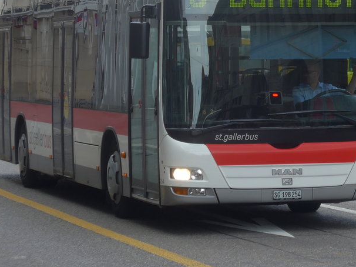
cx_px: 243
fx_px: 2097
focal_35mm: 204
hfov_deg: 9.7
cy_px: 44
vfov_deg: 7.3
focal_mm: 20.4
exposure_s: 1/125
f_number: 4.8
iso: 80
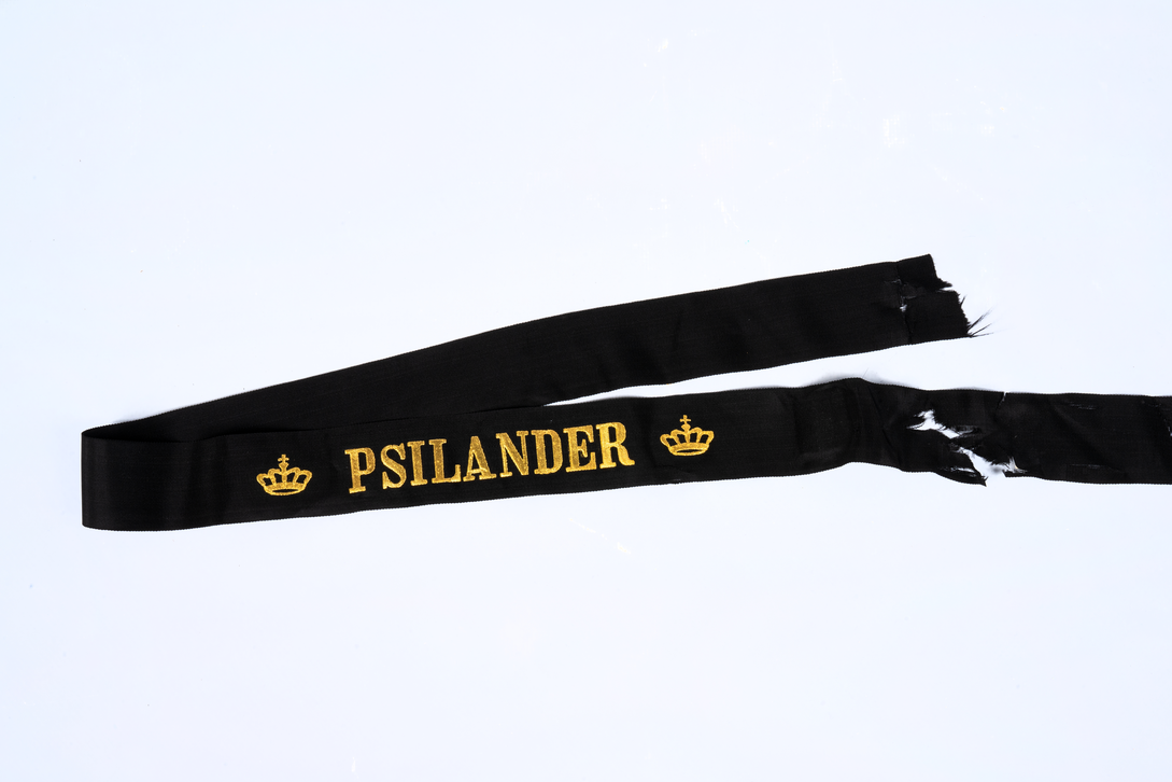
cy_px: 411
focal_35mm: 54
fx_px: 1758
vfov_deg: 25.1
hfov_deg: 36.8
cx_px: 637
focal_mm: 49
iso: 100
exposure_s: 1/100
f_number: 22
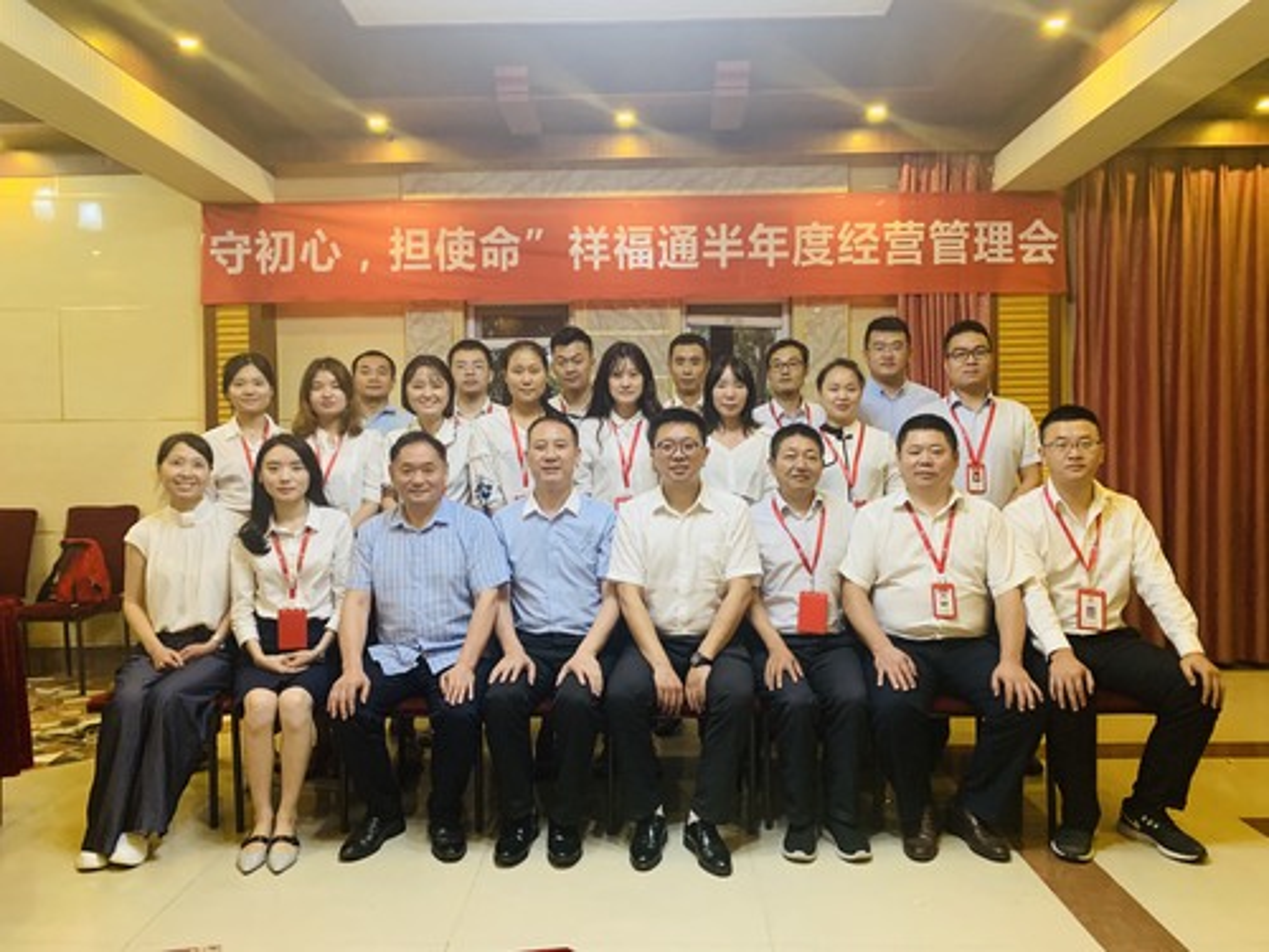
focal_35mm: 26
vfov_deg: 53.1
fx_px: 953
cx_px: 634
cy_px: 476
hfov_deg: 67.3
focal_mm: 4.25
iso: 320
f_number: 1.8
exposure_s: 1/33
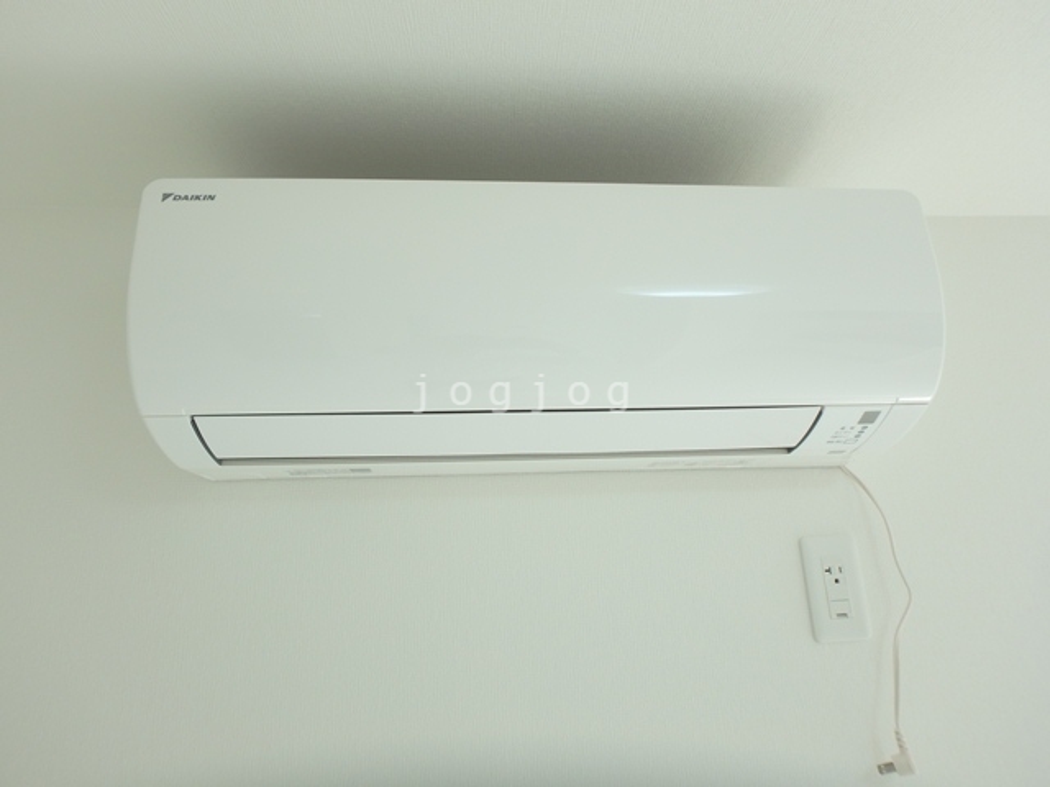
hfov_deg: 79.0
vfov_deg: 63.4
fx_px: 637
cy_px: 394
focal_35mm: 21
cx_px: 525
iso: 125
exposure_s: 1/80
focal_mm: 3.7
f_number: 3.5
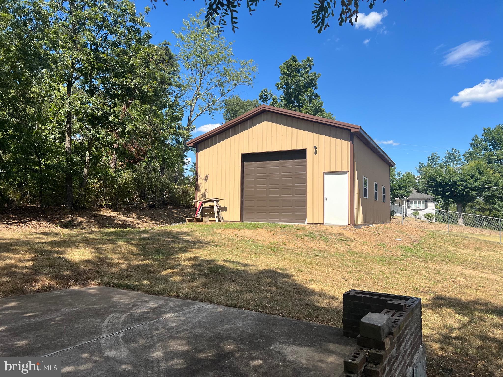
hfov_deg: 67.3
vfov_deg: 53.1
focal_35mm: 26
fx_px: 378
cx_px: 252
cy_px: 188
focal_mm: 5.7
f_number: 1.5
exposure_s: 1/3077
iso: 50
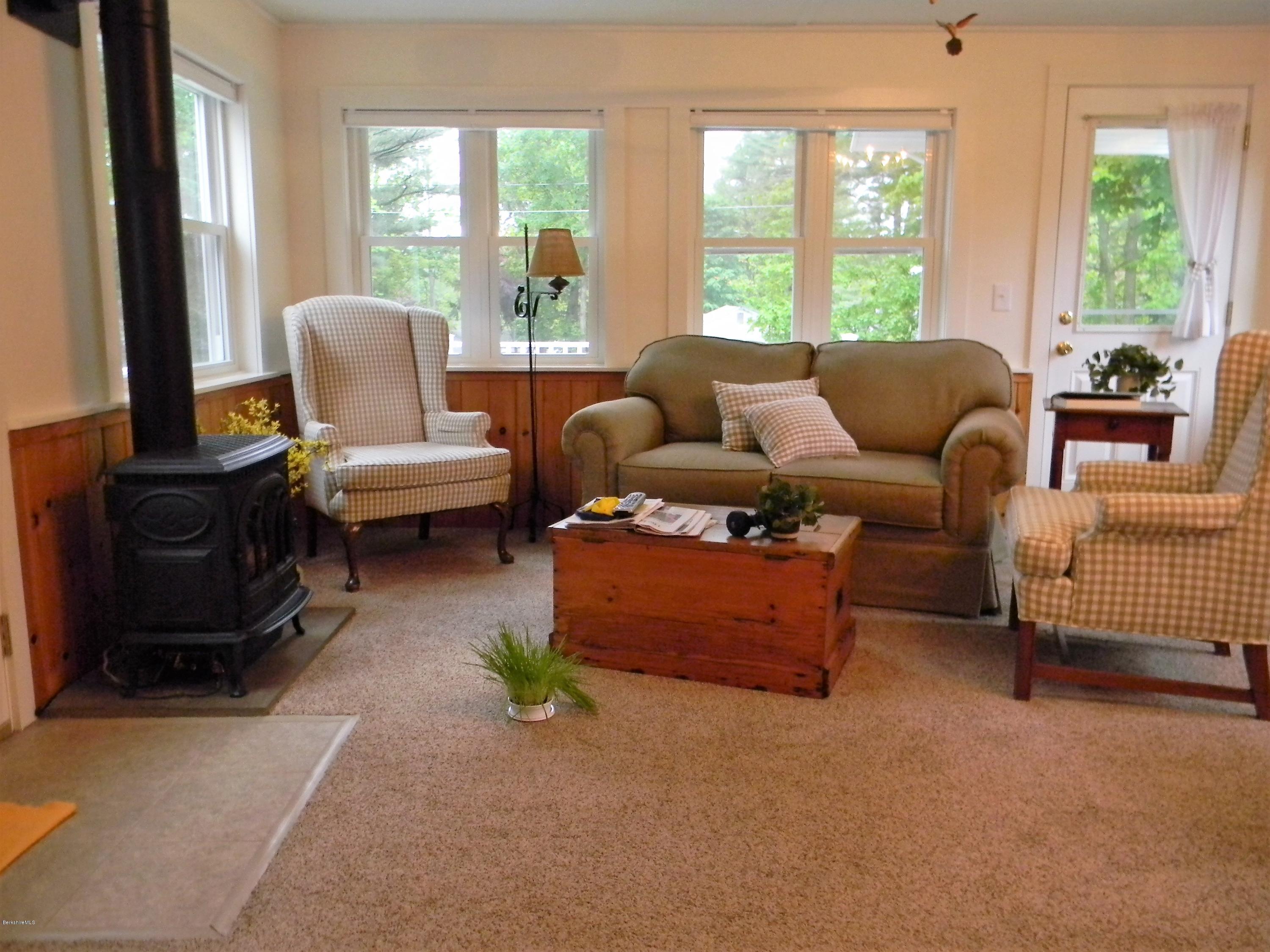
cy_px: 476
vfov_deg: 49.7
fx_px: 1027
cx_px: 635
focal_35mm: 28
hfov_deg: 63.4
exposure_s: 1/12.6
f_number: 3.5
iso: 400
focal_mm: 5
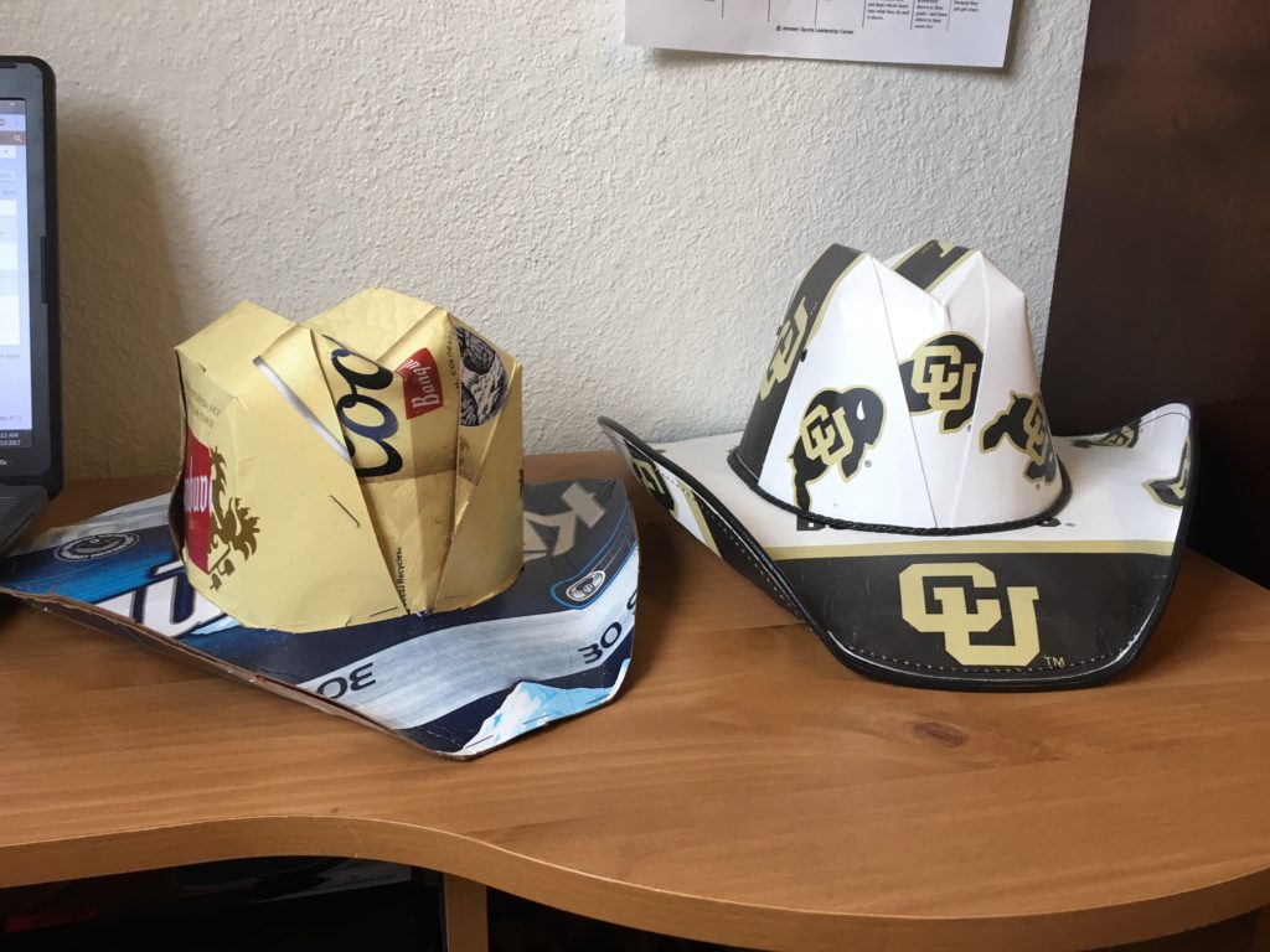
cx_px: 635
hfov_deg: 61.7
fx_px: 1064
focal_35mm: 29
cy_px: 476
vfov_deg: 48.2
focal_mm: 4.15
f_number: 2.2
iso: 64
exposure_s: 1/30
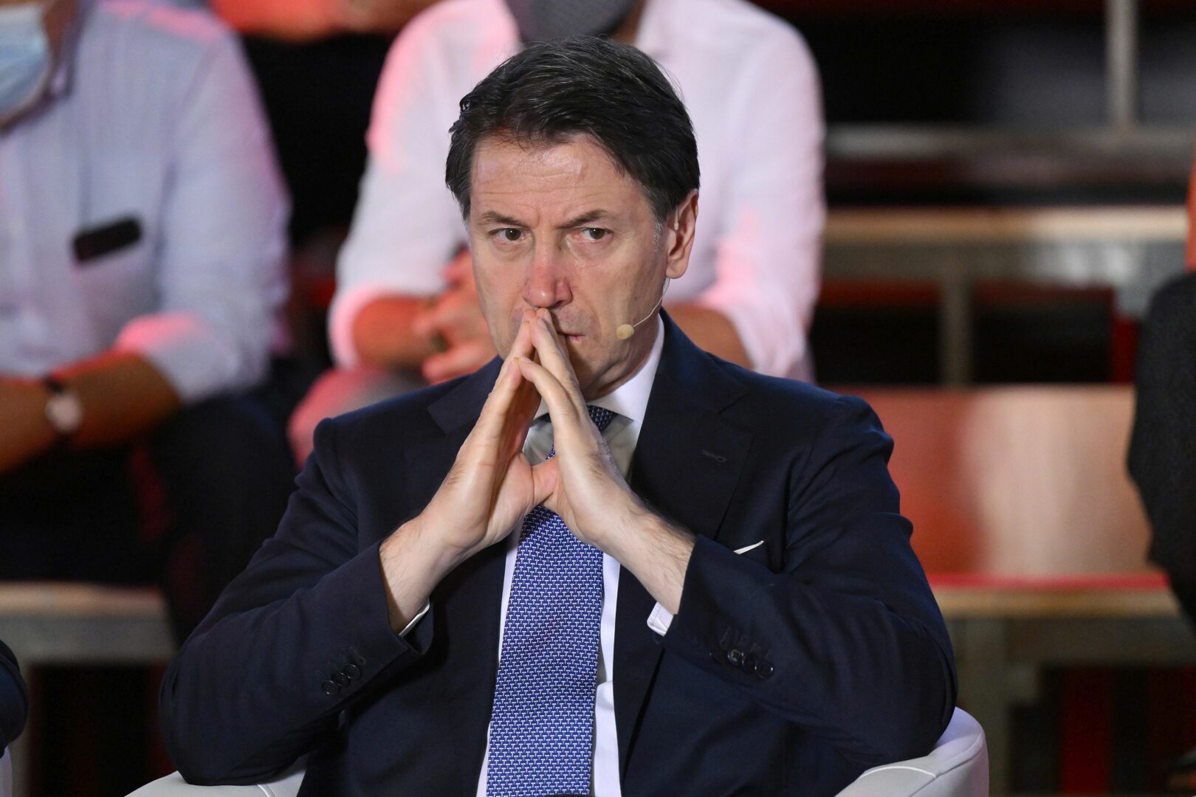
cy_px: 398
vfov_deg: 6.9
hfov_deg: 10.3
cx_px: 598
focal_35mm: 200
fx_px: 6644
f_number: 2.8
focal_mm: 200
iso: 4000
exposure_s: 1/40
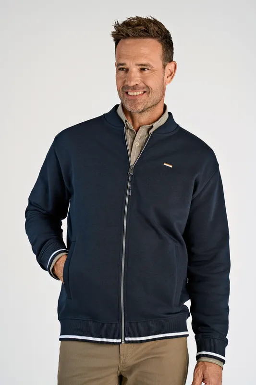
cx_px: 128
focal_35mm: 144
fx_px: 1537
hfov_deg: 9.5
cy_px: 192
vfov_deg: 14.3
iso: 250
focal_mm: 144
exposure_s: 1/125
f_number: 13
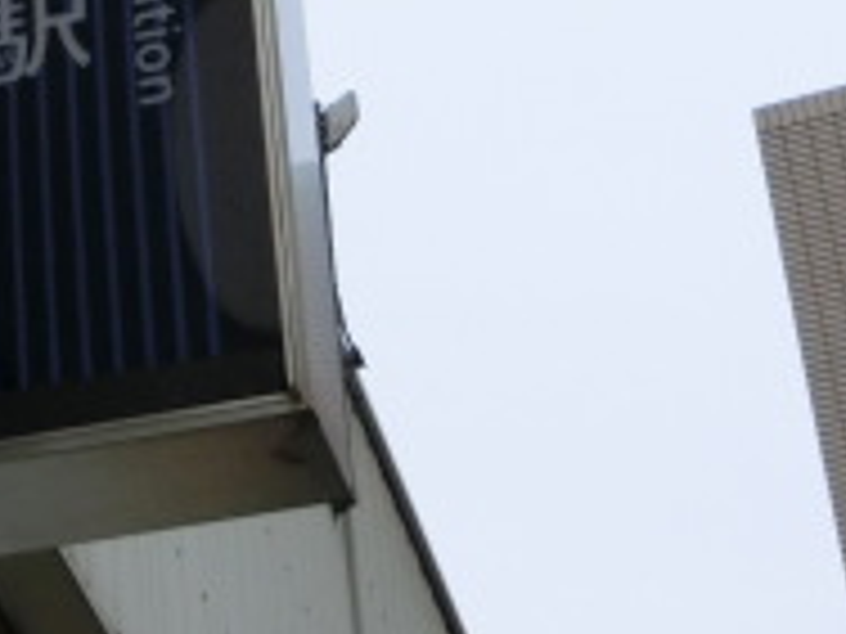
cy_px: -328
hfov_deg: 12.7
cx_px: -18
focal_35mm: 153
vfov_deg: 9.4
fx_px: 3739
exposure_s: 1/125
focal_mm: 8
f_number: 4.4
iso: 320
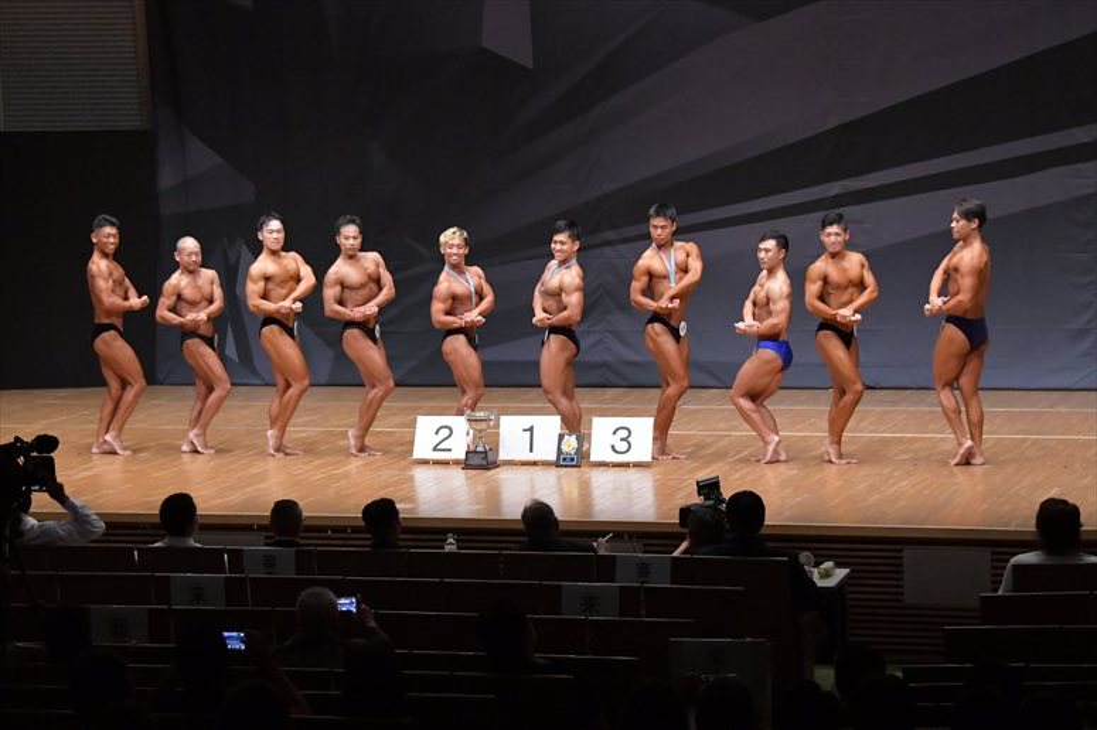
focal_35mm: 108
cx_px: 548
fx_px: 3289
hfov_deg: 18.9
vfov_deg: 12.7
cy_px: 365
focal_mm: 72
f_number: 5.6
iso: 6400
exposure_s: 1/400
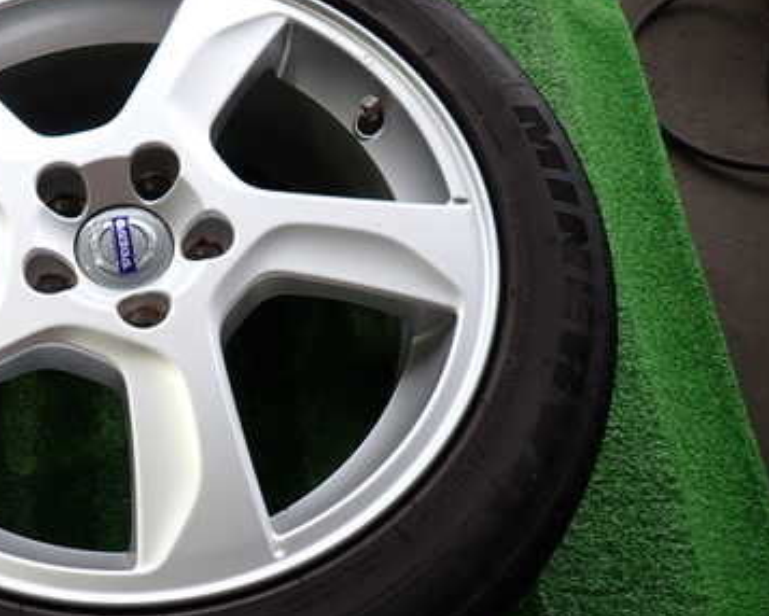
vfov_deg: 36.5
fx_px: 934
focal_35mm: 41
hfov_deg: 42.3
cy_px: 338
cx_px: 131
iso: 100
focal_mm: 4.5
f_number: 2
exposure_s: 1/80
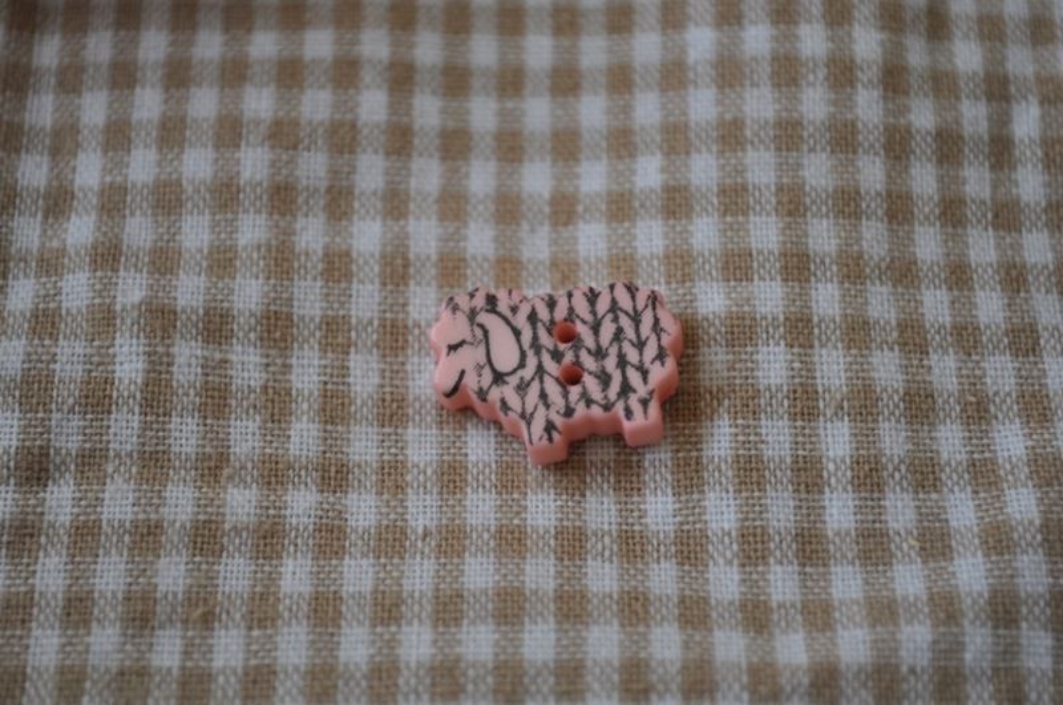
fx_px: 2211
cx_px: 532
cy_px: 352
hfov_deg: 27.0
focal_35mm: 75
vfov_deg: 18.1
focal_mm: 50
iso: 720
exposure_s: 1/60
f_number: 5.6
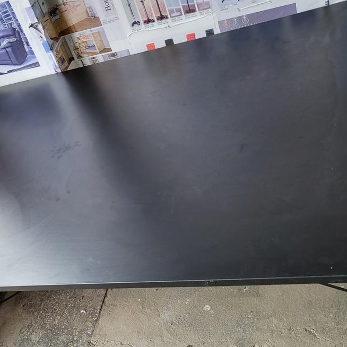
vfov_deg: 37.2
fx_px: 510
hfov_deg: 37.1
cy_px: 227
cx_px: 111
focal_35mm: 45
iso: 100
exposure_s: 1/120
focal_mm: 4.25
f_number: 1.8
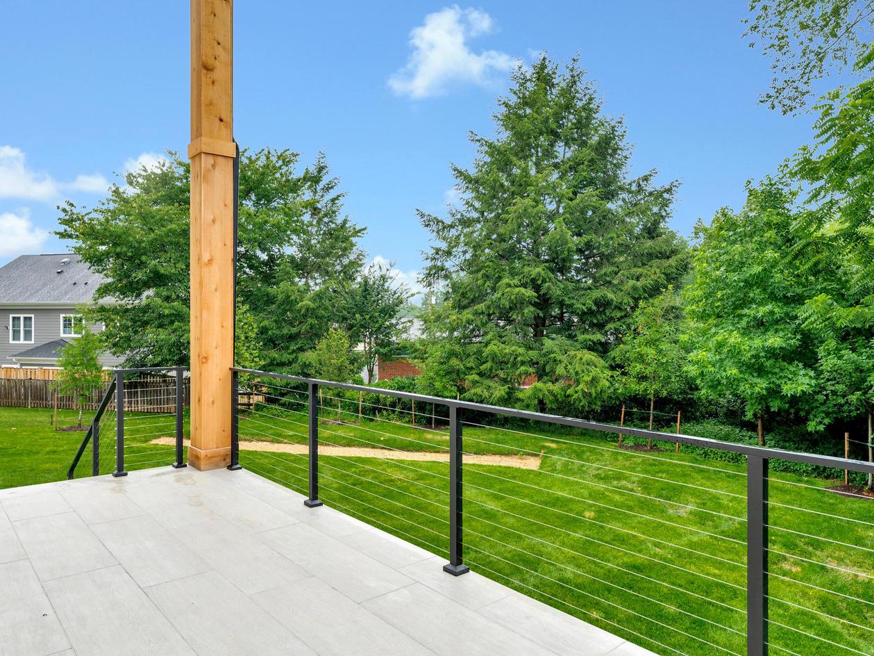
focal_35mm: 23
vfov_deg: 59.8
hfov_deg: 74.7
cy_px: 328
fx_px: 569
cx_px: 383
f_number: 8
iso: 100
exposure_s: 1/40
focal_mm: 20.5
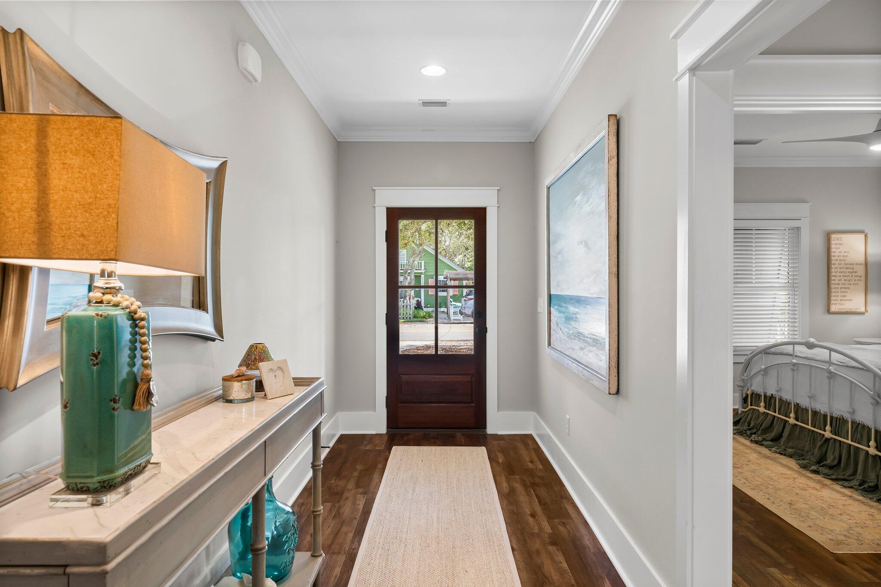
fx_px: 546
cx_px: 440
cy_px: 294
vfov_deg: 56.6
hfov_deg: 77.8
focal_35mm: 22
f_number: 9
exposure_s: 1/1.25
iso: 400
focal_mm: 22.3
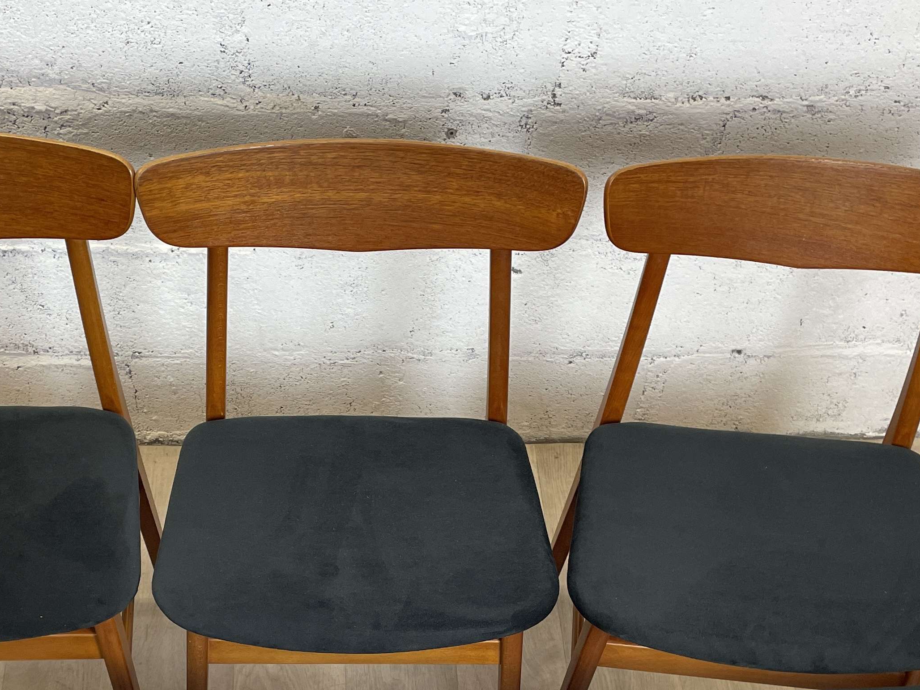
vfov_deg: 27.4
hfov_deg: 37.3
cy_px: 639
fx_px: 1355
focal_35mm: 51
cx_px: 353
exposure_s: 1/100
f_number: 1.6
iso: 100
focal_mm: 4.2
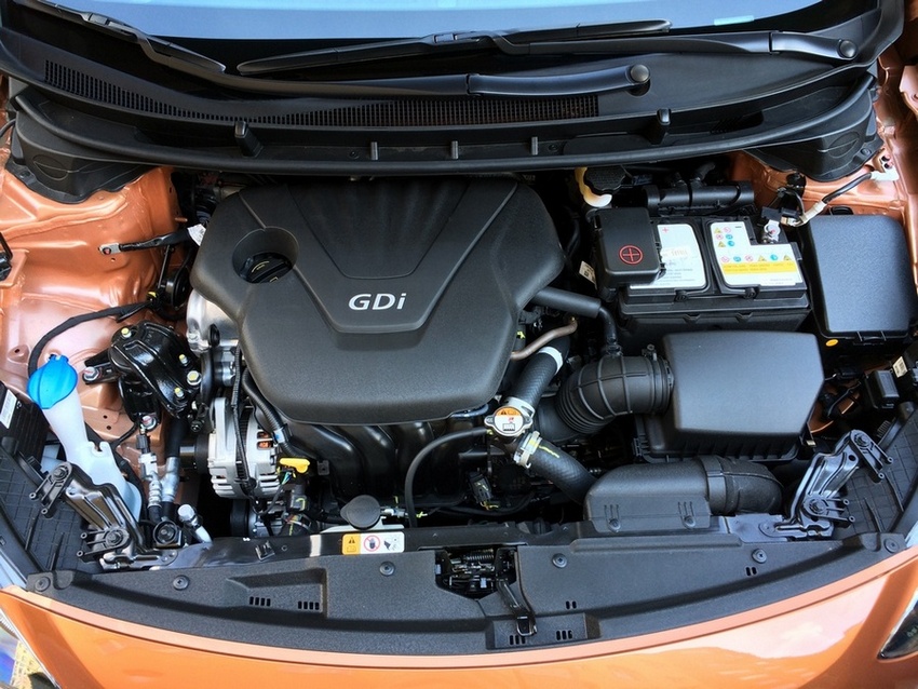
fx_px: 769
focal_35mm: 29
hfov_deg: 61.6
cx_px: 459
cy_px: 344
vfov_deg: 48.2
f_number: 2.2
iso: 32
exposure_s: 1/50
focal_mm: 4.15
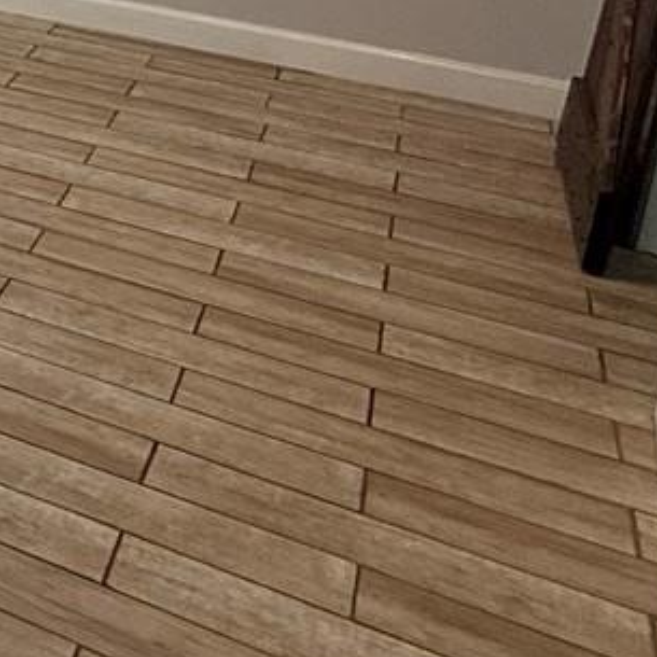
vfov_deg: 24.1
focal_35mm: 65
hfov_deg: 16.4
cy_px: -127
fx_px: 1396
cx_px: -797
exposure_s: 1/120
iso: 160
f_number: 2.2
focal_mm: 2.22
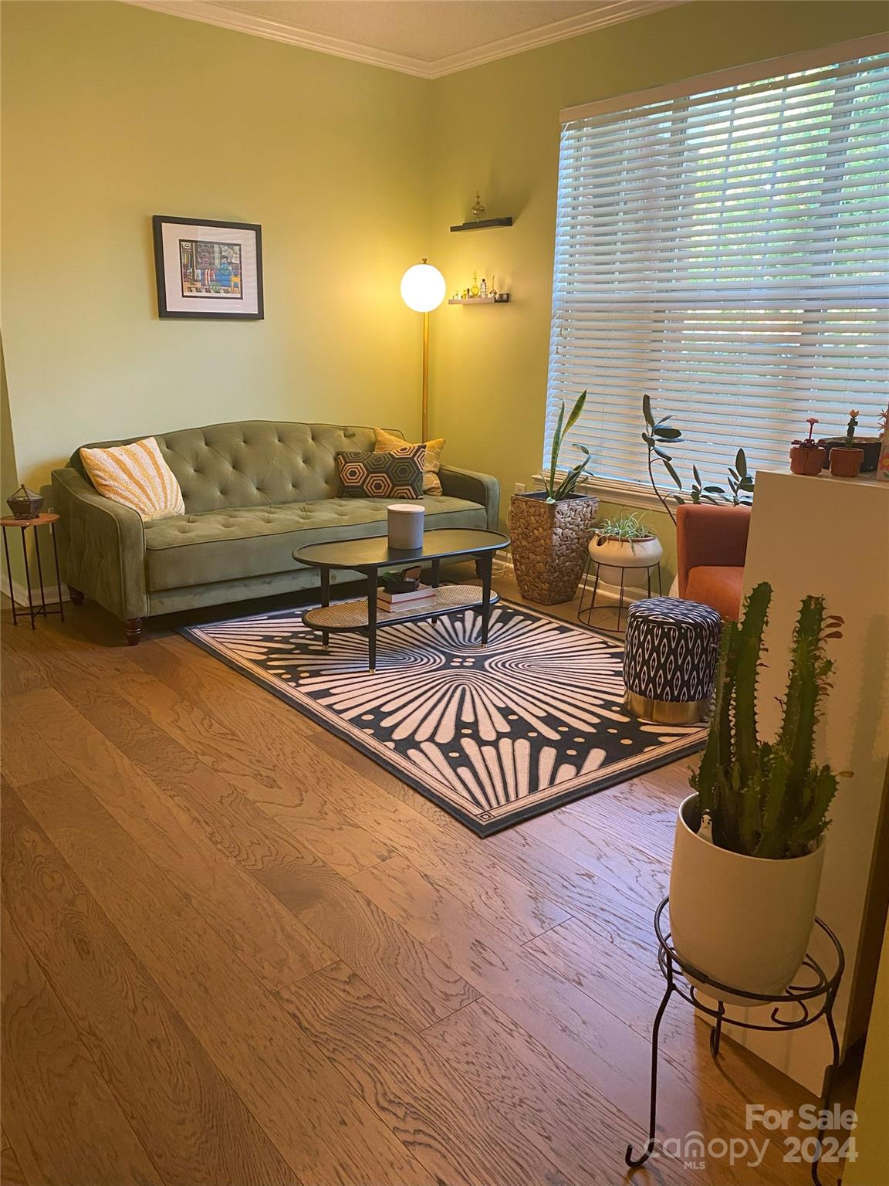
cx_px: 444
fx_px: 890
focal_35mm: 26
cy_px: 593
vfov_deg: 67.3
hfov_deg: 53.1
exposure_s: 1/60
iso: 250
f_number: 1.8
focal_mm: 4.25
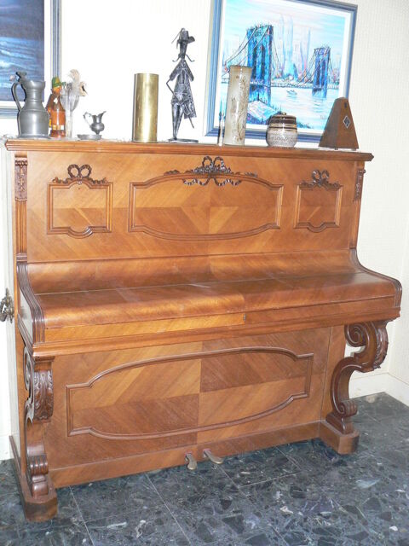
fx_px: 567
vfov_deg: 51.4
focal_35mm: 36
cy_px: 273
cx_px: 204
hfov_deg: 39.7
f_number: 2.8
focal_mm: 6
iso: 200
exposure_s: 1/30
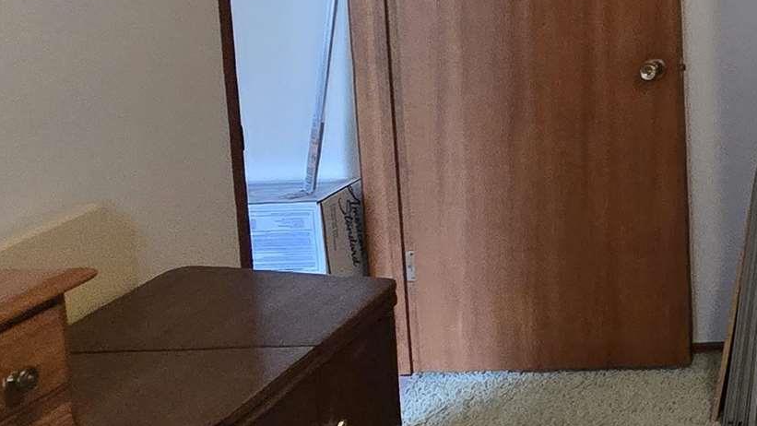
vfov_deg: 21.7
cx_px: 1075
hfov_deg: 28.7
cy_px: -15
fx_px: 1064
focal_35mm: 53
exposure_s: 1/60
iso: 800
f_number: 2.2
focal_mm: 2.2
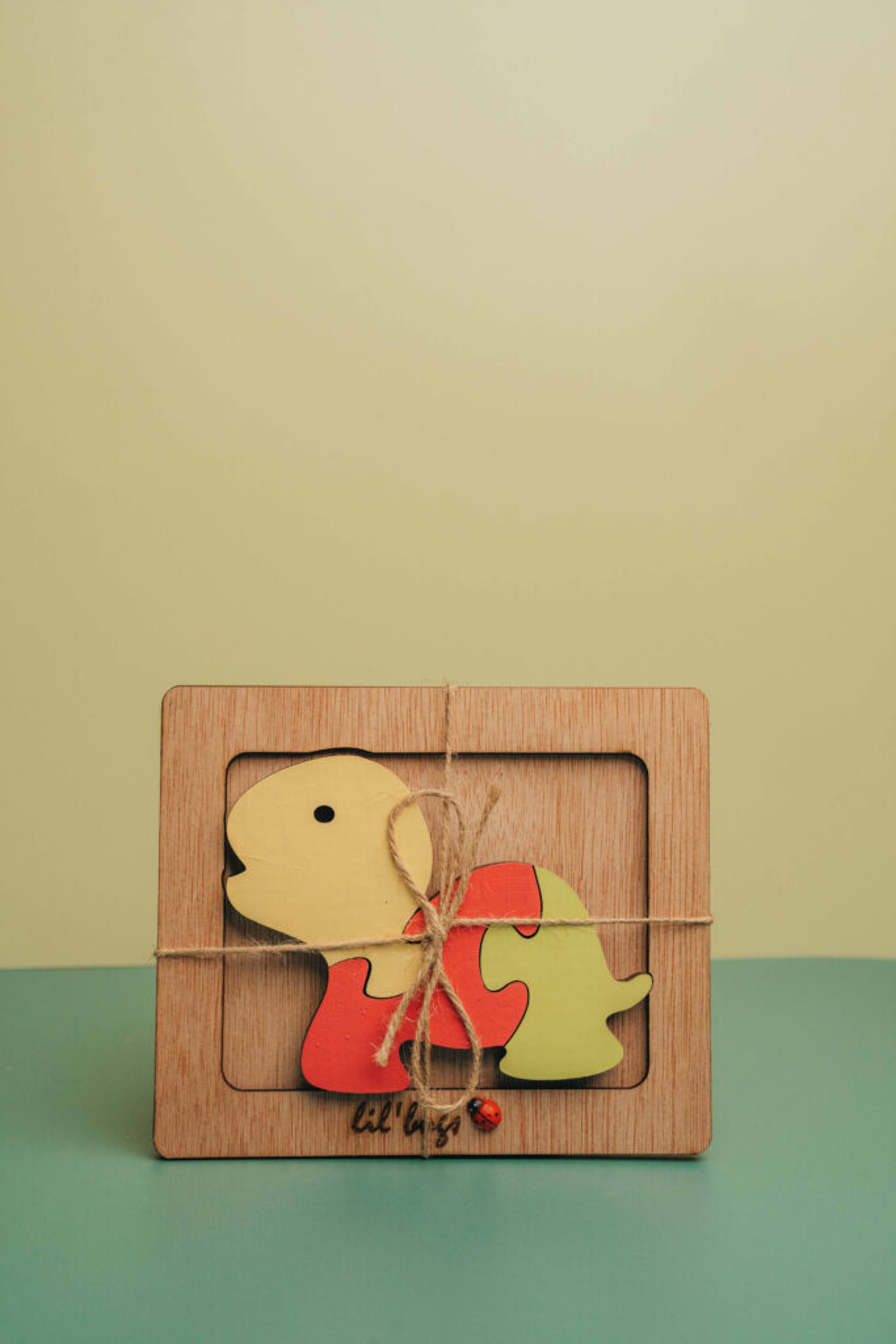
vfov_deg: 39.6
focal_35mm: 50
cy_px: 672
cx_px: 448
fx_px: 1866
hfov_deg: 27.0
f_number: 8
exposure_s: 1/250
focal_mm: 50
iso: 1250
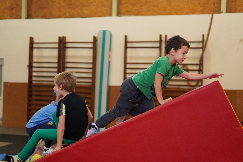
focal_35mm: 45
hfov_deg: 43.6
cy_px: 81
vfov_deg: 29.9
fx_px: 304
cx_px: 122
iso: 2000
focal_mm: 30
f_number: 1.4
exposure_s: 1/1250
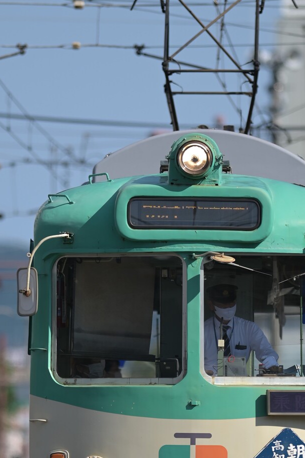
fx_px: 6198
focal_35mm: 487
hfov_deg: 2.8
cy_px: 294
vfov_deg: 4.2
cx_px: 188
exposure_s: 1/1250
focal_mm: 300
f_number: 2.8
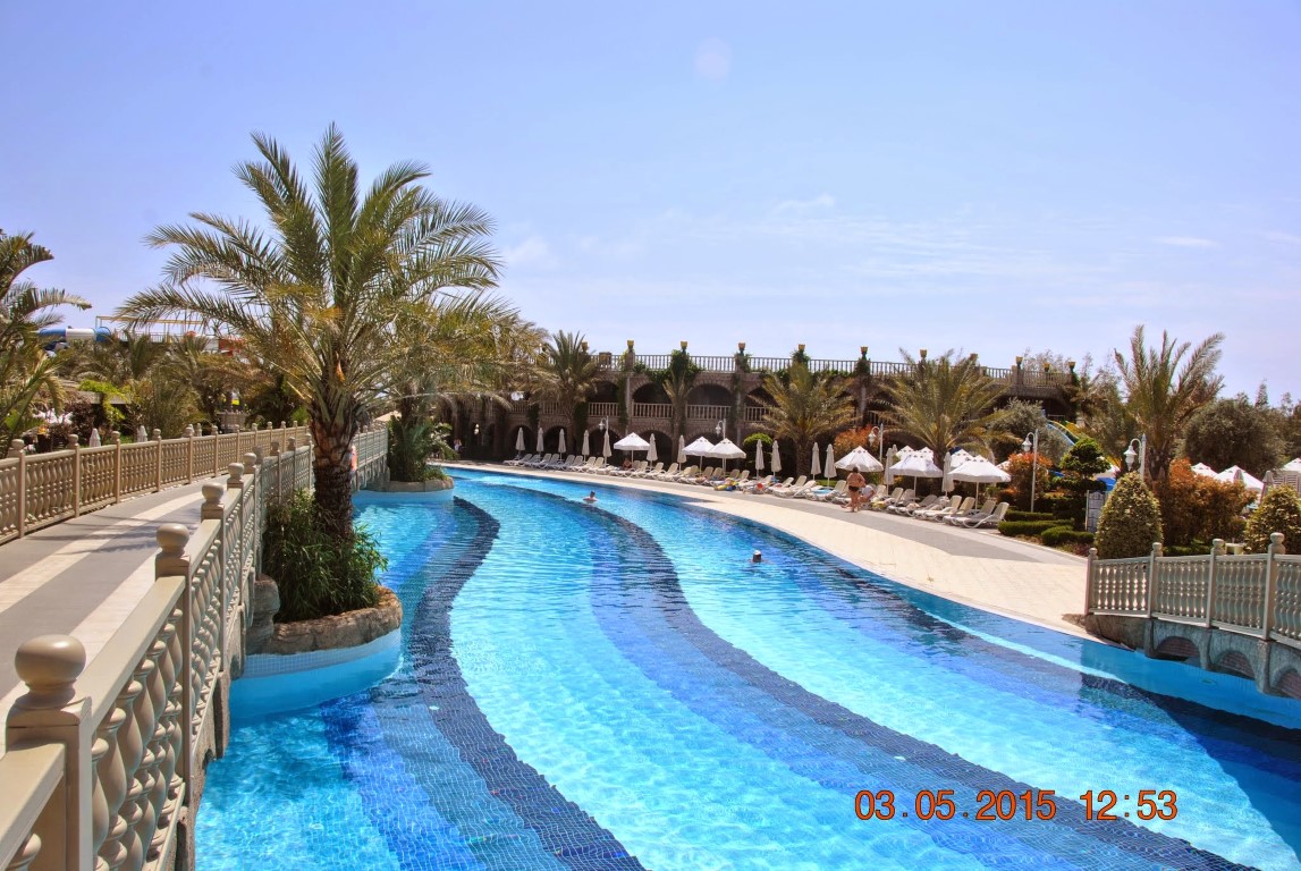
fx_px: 977
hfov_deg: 67.3
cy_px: 436
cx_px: 650
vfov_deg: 48.1
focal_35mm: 27
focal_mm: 18
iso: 100
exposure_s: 1/320
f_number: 9
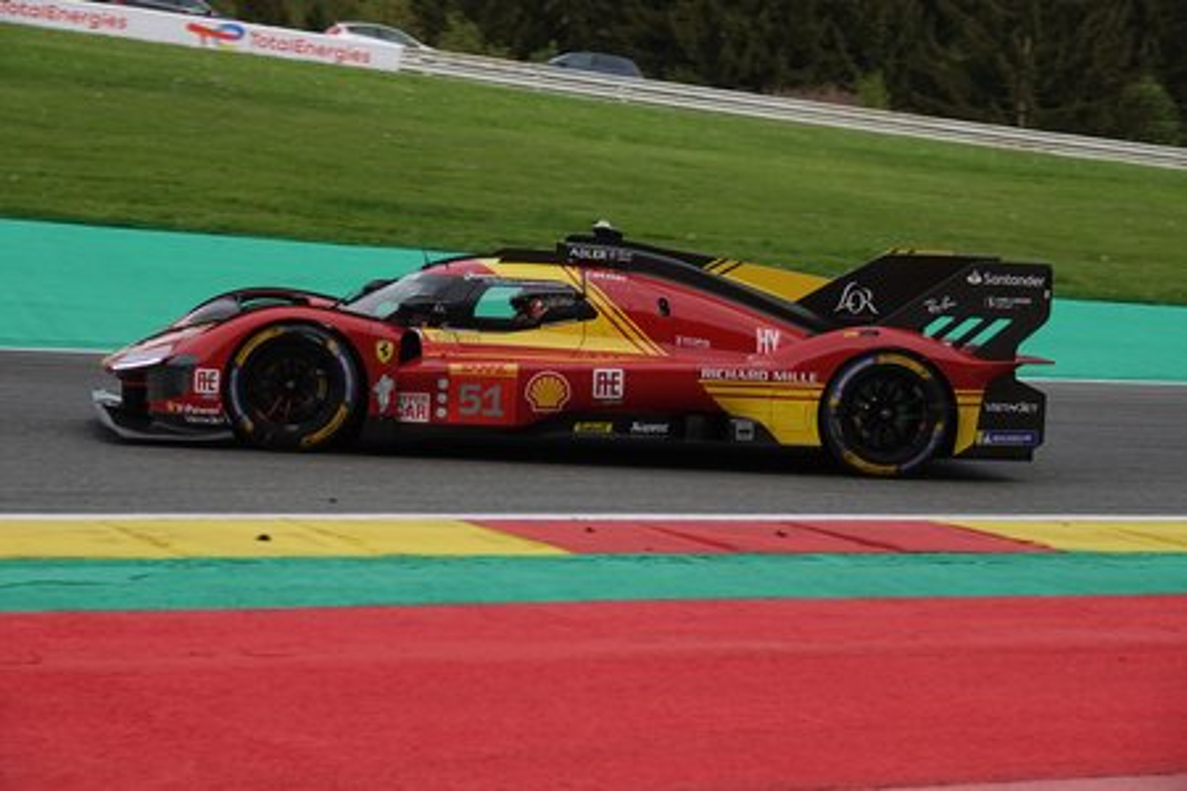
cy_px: 396
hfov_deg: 21.0
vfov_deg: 14.1
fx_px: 3198
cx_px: 594
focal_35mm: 97
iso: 160
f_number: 3.5
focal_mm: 35.68
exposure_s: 1/800
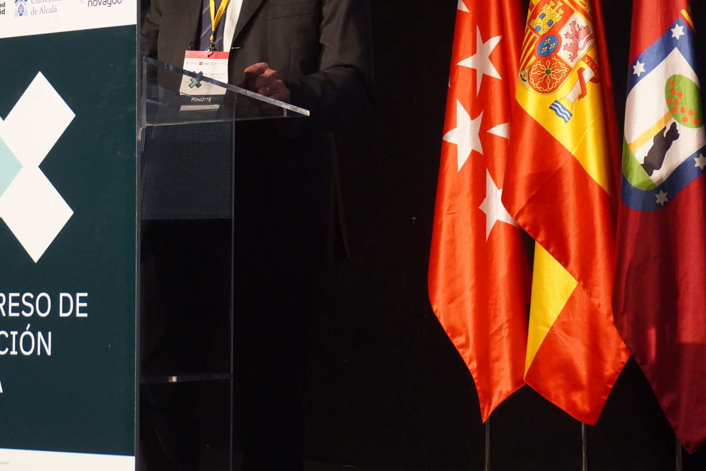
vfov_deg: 14.8
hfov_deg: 22.1
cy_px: 100
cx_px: 296
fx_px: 1804
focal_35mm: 92
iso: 4000
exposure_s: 1/160
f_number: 5.6
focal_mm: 38
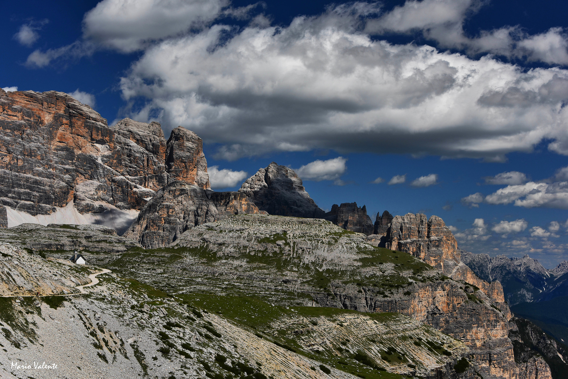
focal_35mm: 62
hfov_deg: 32.4
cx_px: 284
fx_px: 978
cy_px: 190
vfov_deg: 21.9
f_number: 8
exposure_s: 1/400
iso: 100
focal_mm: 62
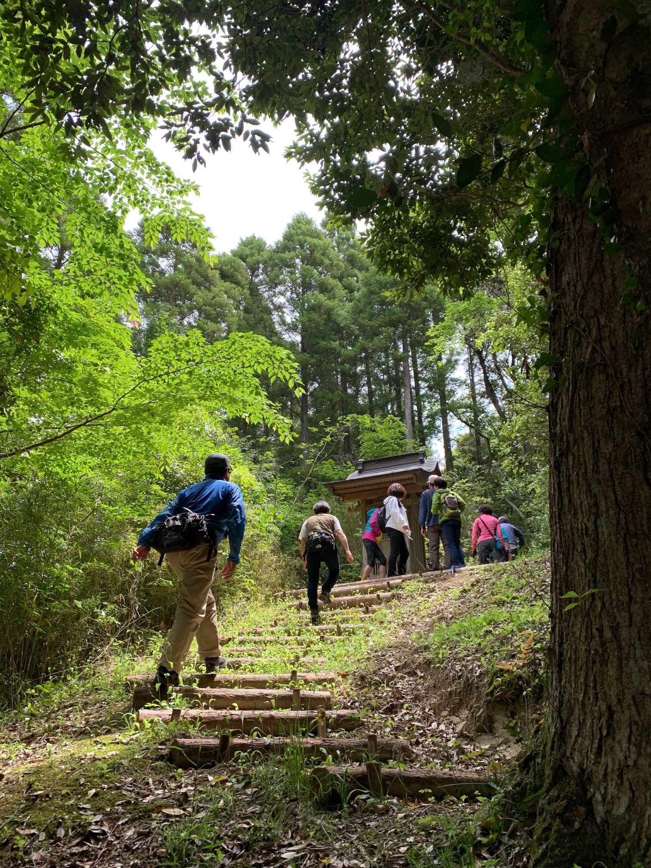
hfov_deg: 53.1
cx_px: 326
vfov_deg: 67.3
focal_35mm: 26
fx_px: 652
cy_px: 434
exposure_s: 1/429
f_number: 1.8
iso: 25
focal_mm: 4.25
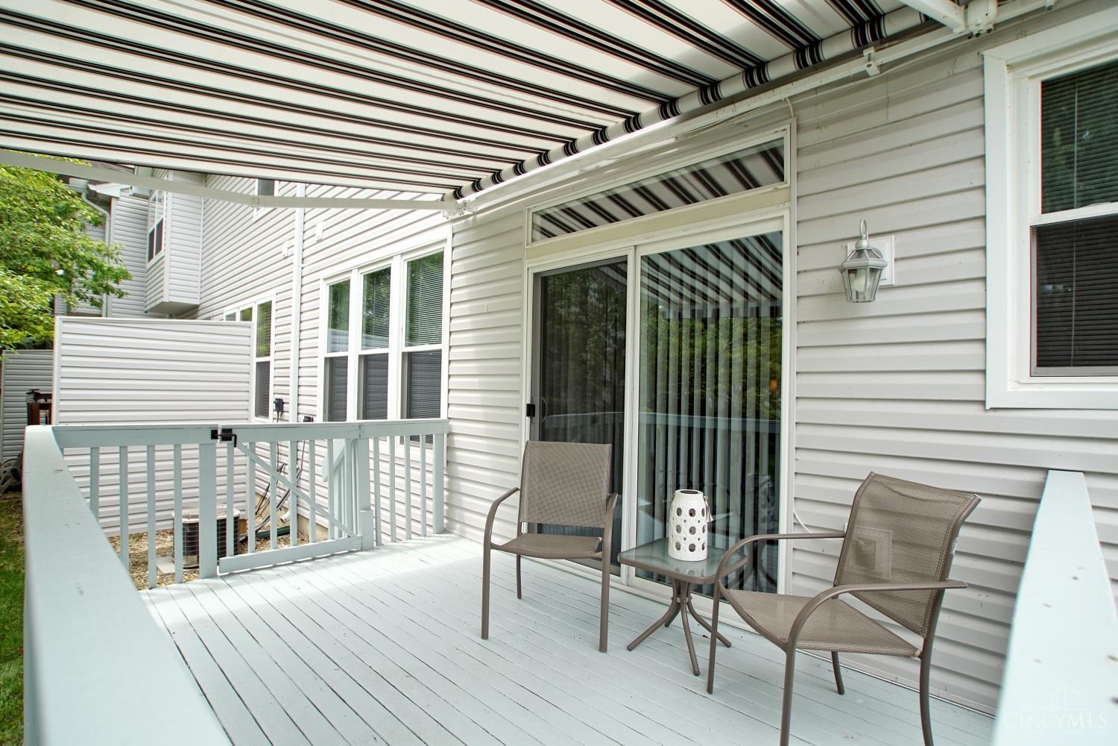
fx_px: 512
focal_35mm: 16
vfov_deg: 72.1
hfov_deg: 95.0
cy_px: 373
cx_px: 559
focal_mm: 11
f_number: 4.5
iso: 100
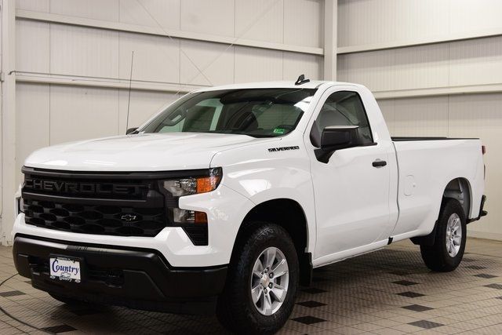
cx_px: 251
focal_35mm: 54
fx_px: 753
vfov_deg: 25.1
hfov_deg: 36.9
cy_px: 168
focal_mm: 36
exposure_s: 1/30
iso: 450
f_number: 7.1
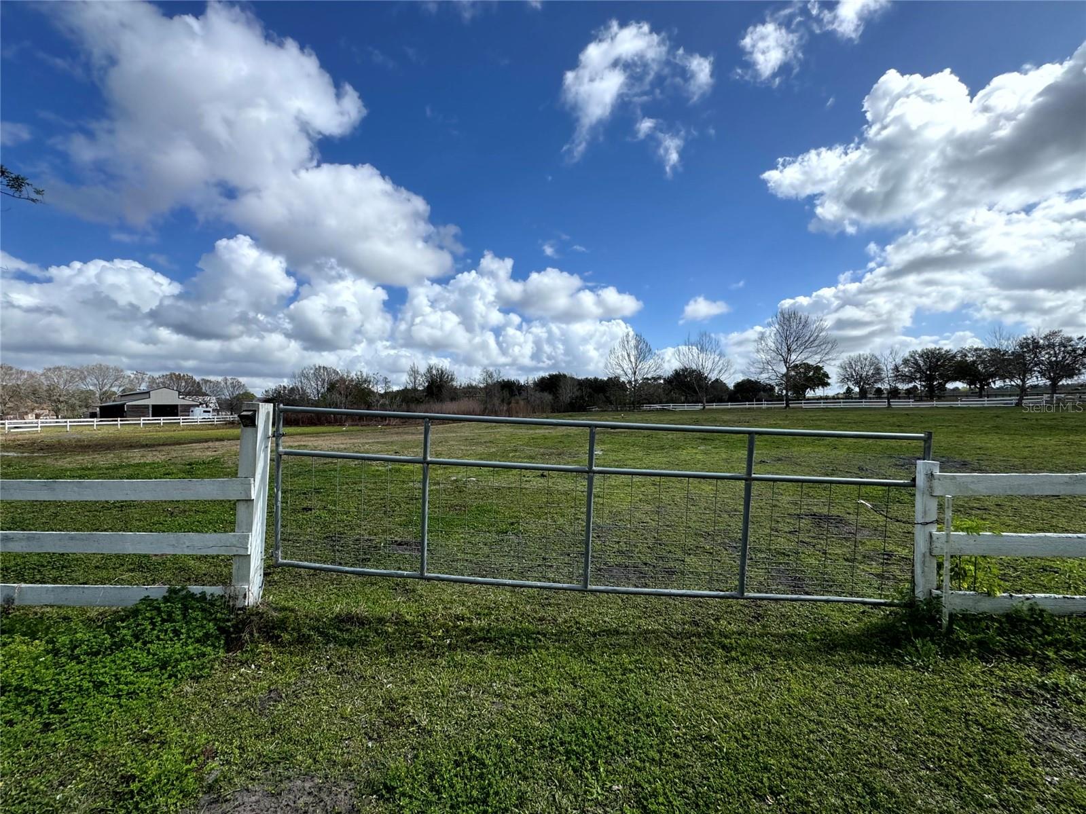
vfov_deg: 85.7
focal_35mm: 14
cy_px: 407
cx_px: 543
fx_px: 439
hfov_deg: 102.1
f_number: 2.2
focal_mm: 2.22
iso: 50
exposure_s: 1/2874
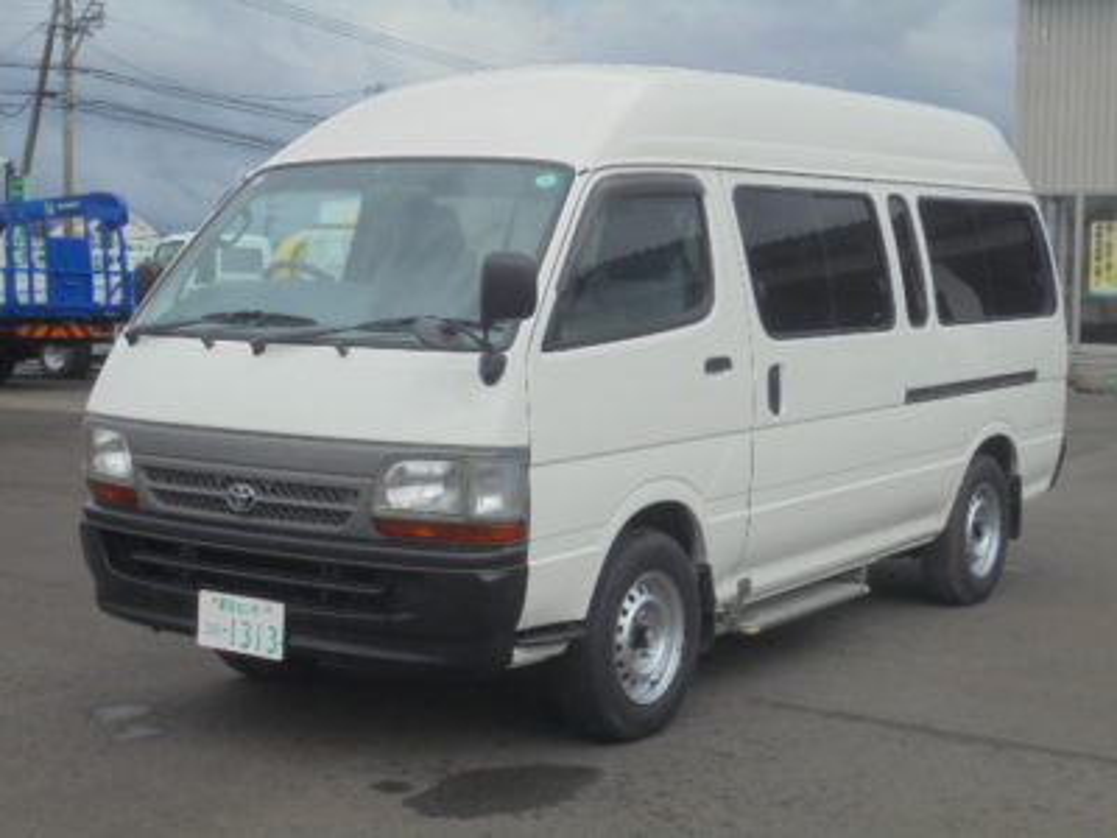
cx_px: 558
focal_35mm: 56
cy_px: 419
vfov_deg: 26.1
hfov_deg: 34.3
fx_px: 1807
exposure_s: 1/250
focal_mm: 10.1
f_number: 5.2
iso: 100
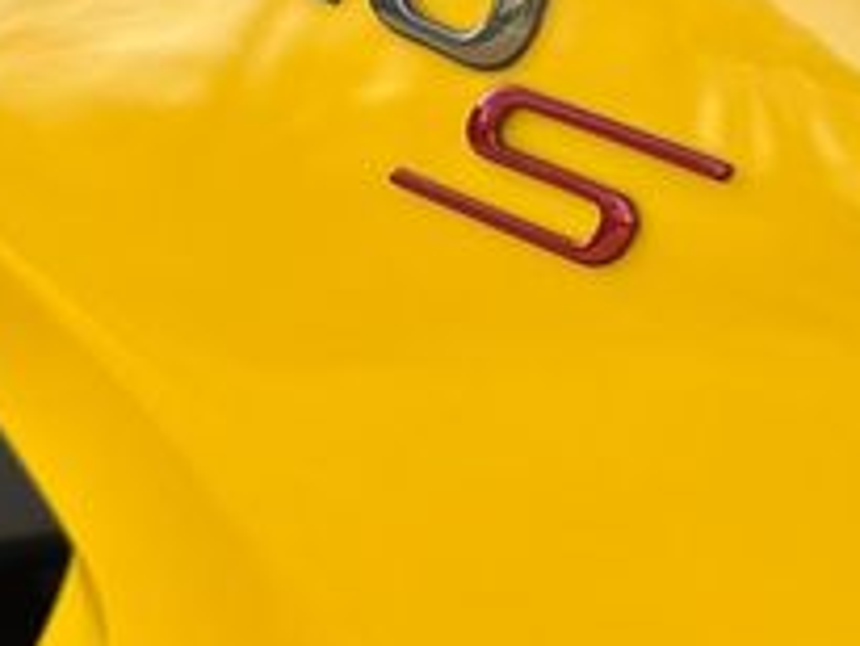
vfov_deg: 19.3
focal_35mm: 75
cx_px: 428
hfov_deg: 26.0
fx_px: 1864
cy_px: 55
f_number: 1.78
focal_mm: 6.86
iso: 80
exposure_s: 1/829
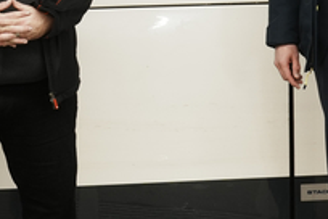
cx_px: -16
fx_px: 1558
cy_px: -61
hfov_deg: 11.9
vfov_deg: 7.9
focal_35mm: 171
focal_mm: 29
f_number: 4
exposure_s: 1/13
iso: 320
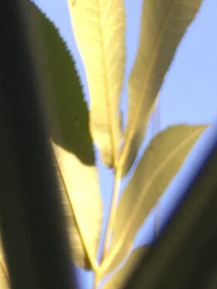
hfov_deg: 7.3
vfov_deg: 8.4
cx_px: -52
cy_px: 832
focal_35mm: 201
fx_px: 1679
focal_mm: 4.15
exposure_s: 1/234
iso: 25
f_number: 2.2
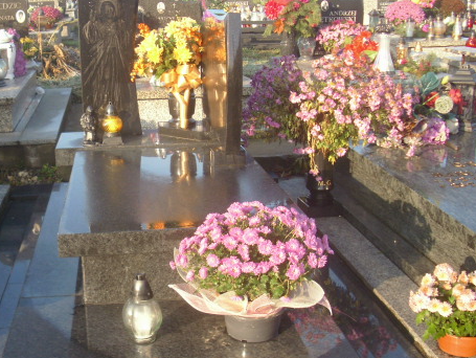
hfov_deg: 36.5
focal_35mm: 52
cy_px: 181
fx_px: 716
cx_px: 172
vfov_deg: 28.1
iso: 50
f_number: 2.8
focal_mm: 6.2
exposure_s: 1/250
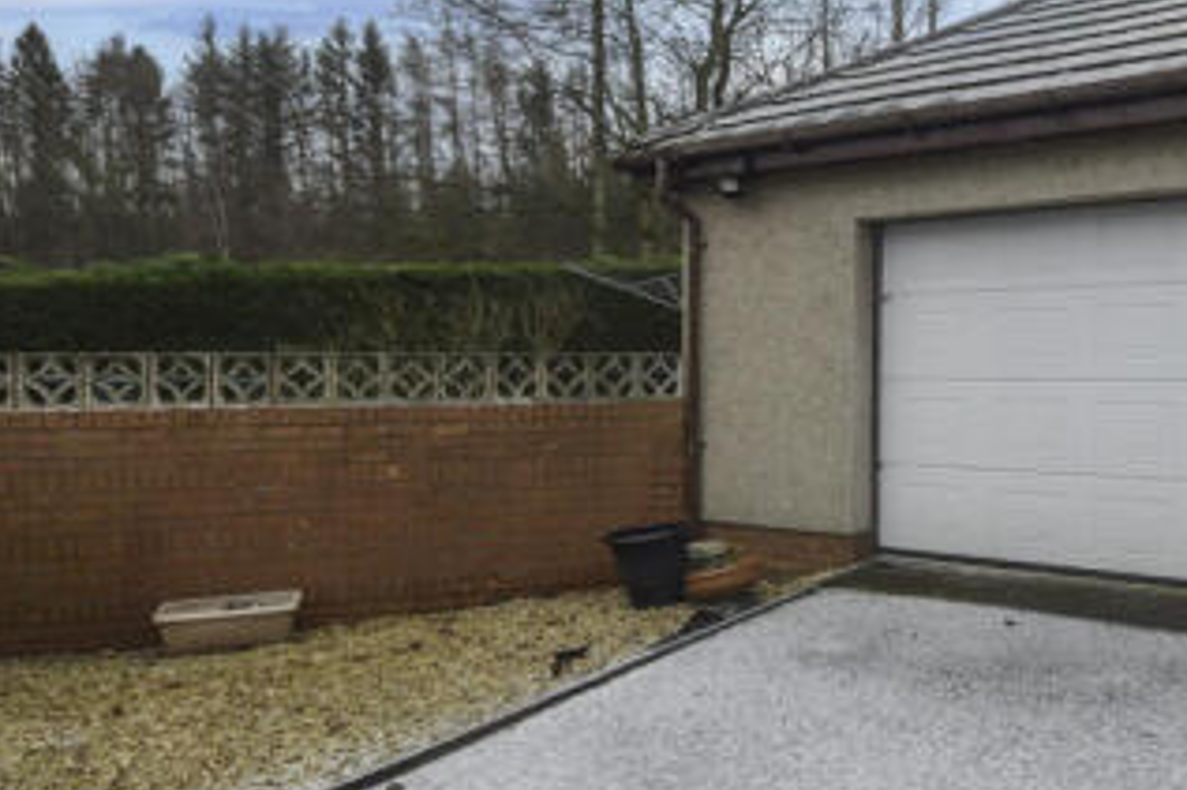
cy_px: 376
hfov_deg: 58.4
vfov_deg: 42.3
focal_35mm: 31
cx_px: 826
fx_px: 1022
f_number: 5
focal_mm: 10
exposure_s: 1/60
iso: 100
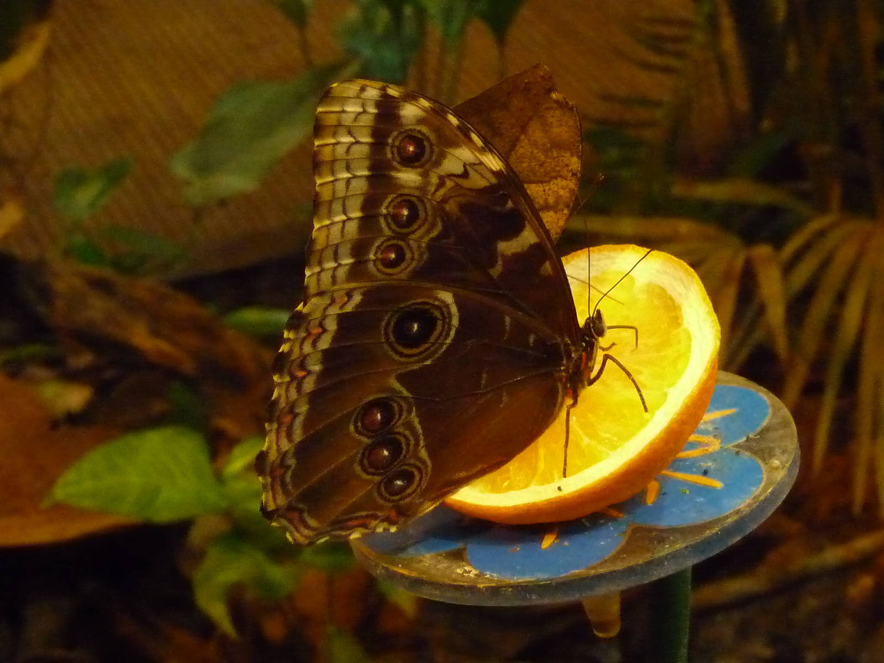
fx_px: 2349
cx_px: 442
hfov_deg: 21.3
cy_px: 332
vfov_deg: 16.1
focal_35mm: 92
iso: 800
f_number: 4.3
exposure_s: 1/30
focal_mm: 9.3
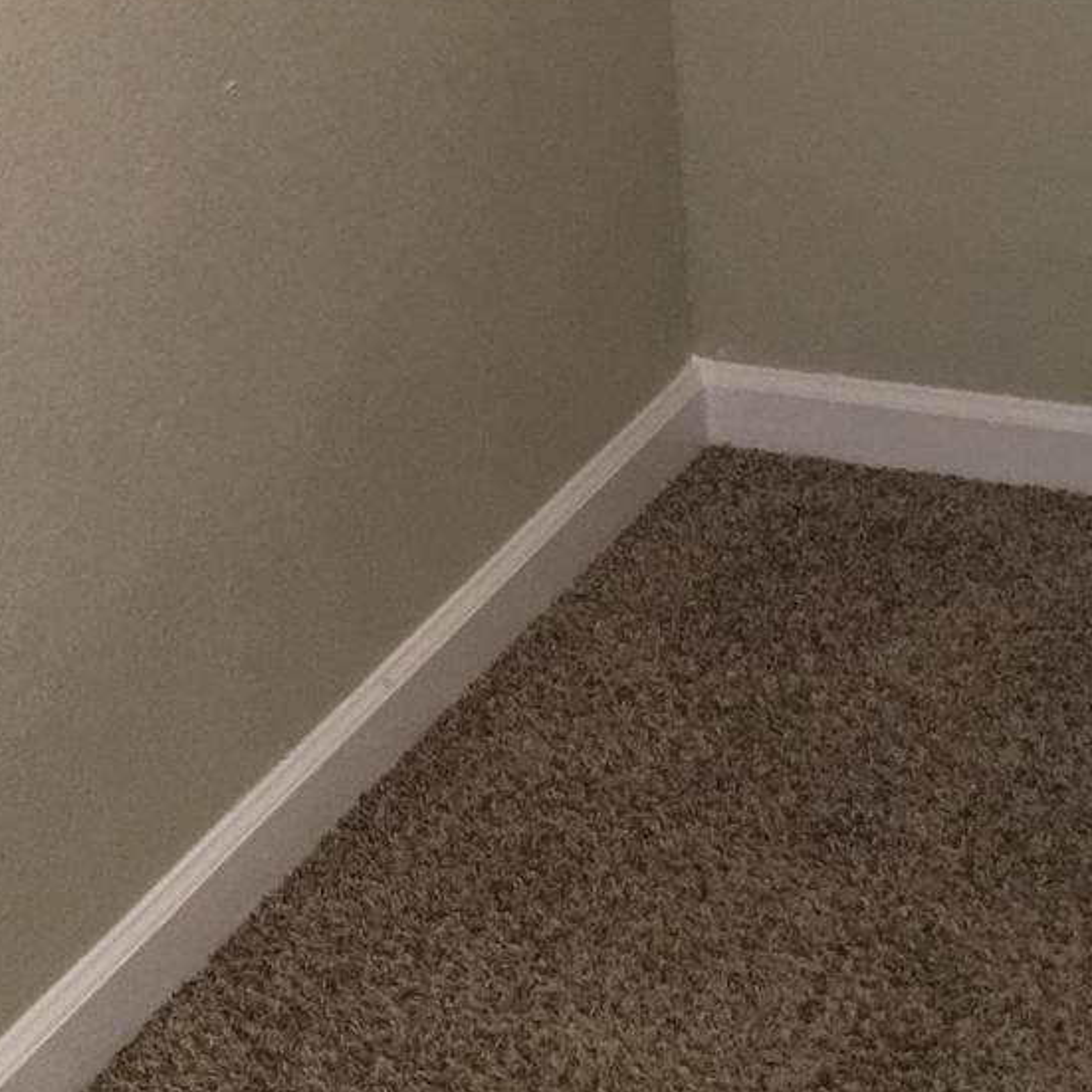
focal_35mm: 93
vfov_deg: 18.3
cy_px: 83
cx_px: 14
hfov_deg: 18.2
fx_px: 3319
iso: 100
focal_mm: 4.15
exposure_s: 1/30
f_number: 2.2
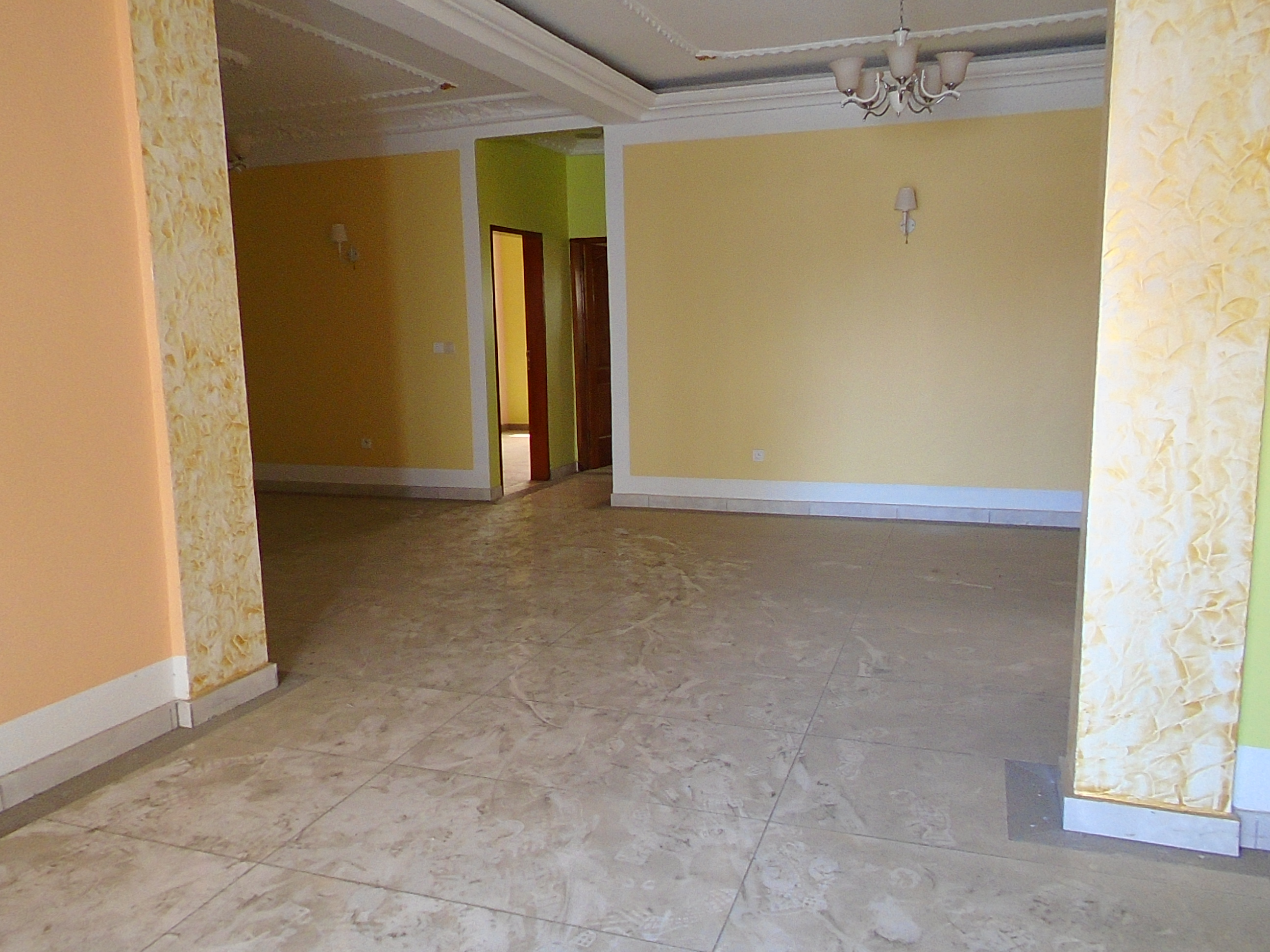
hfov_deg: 67.3
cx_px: 635
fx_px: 954
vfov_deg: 53.1
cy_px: 476
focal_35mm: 26
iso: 400
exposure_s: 1/30
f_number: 3.2
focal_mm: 4.6
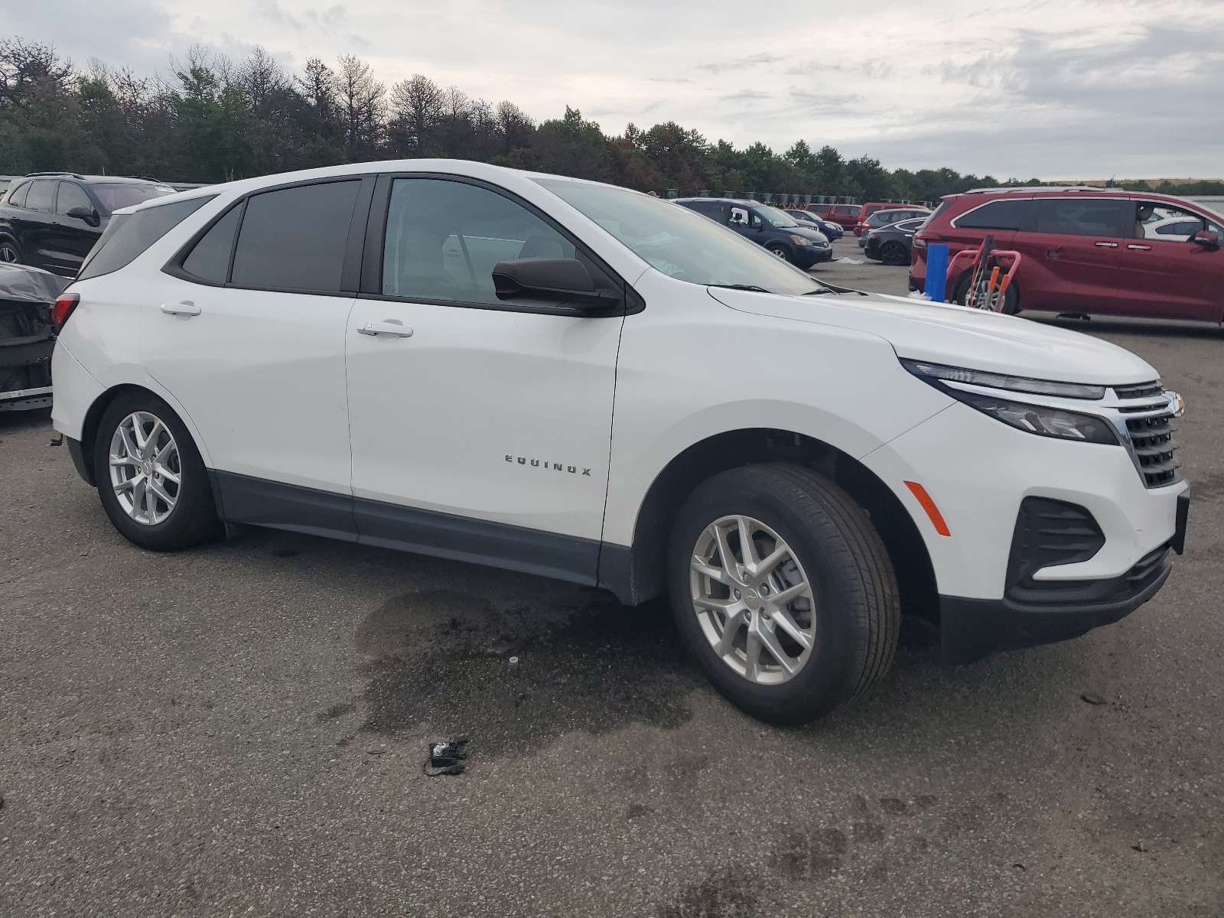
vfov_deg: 53.1
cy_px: 459
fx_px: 919
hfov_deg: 67.3
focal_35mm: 26
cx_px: 612
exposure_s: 1/1000
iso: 50
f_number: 1.5
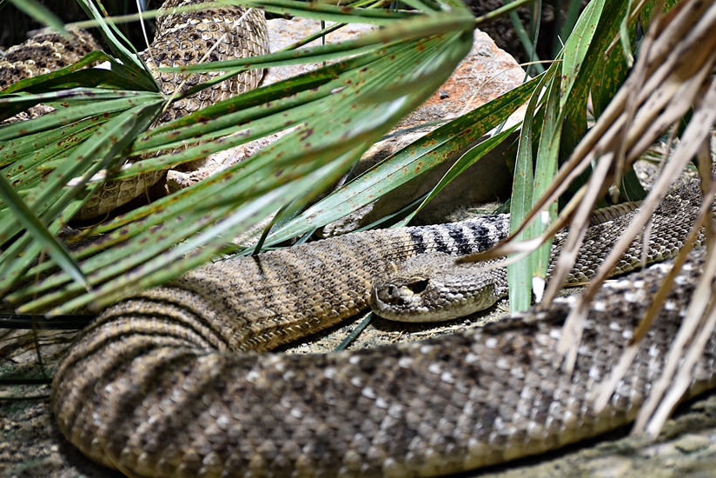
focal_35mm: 123
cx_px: 439
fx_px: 2447
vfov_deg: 11.1
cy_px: 293
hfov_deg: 16.6
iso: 800
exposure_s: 1/200
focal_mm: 66
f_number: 5
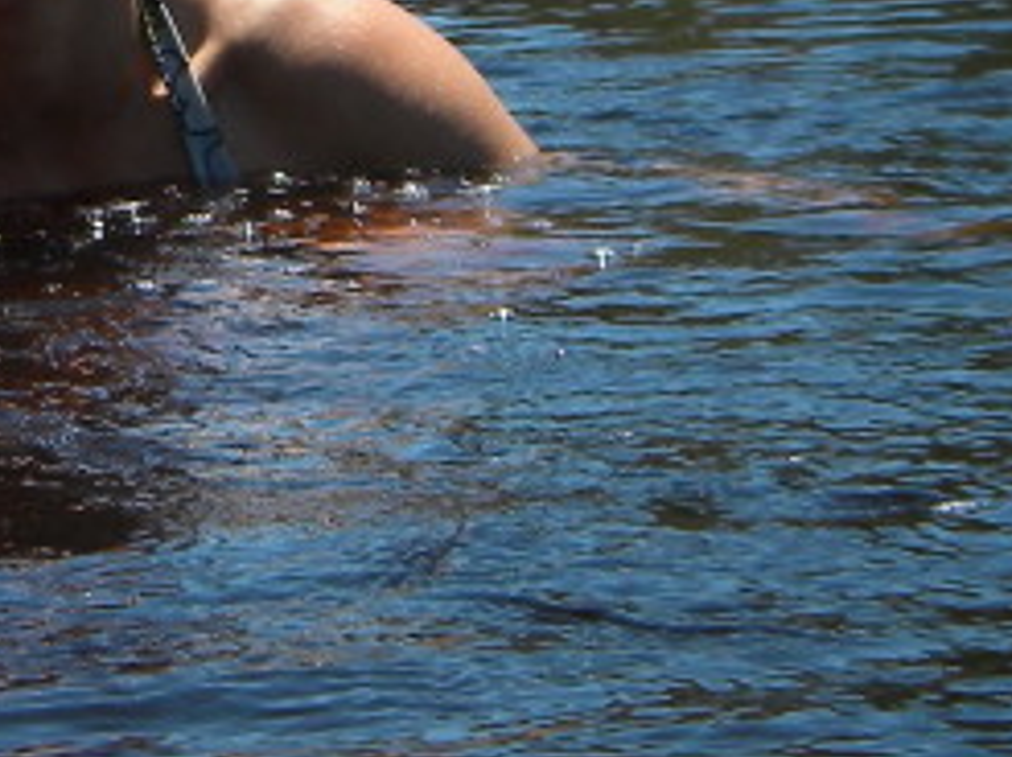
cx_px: -222
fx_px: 4994
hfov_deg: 11.3
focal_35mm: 171
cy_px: 53
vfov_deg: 8.6
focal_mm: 7.3
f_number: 3.8
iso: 80
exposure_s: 1/672
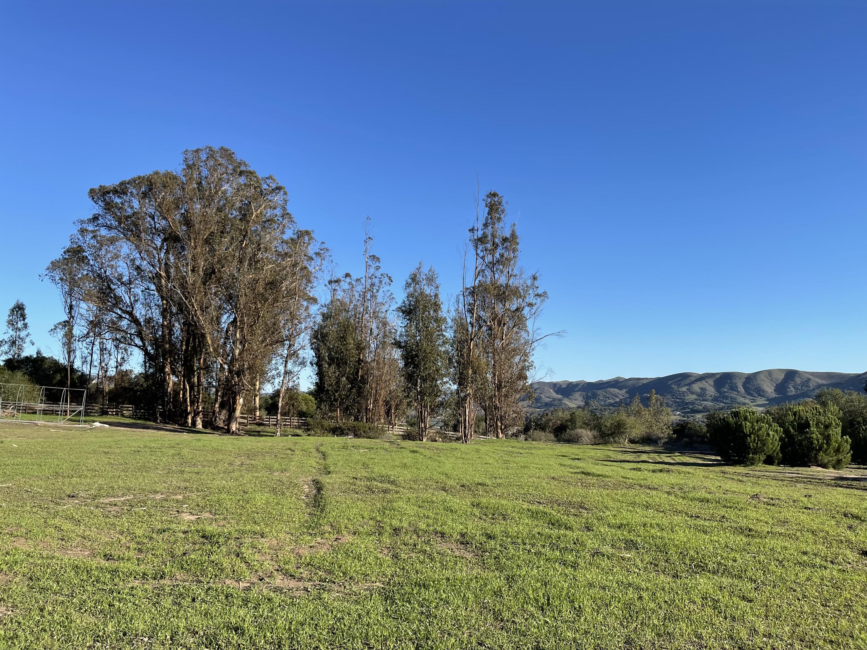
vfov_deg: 53.1
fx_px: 651
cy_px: 325
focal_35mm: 26
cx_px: 434
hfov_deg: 67.3
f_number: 1.6
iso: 32
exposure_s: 1/2660
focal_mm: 5.1
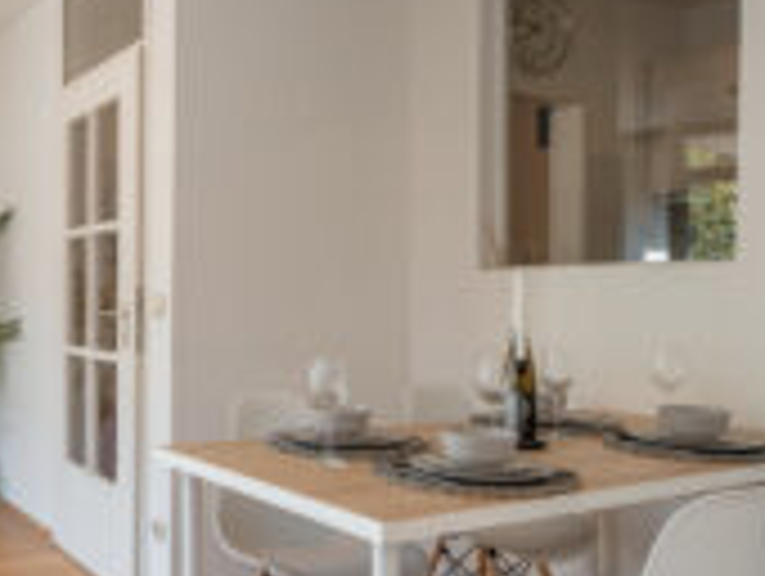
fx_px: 1217
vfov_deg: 26.6
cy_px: 328
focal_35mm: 55
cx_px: 117
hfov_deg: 33.5
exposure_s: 1/122
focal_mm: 4.2
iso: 32
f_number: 1.8
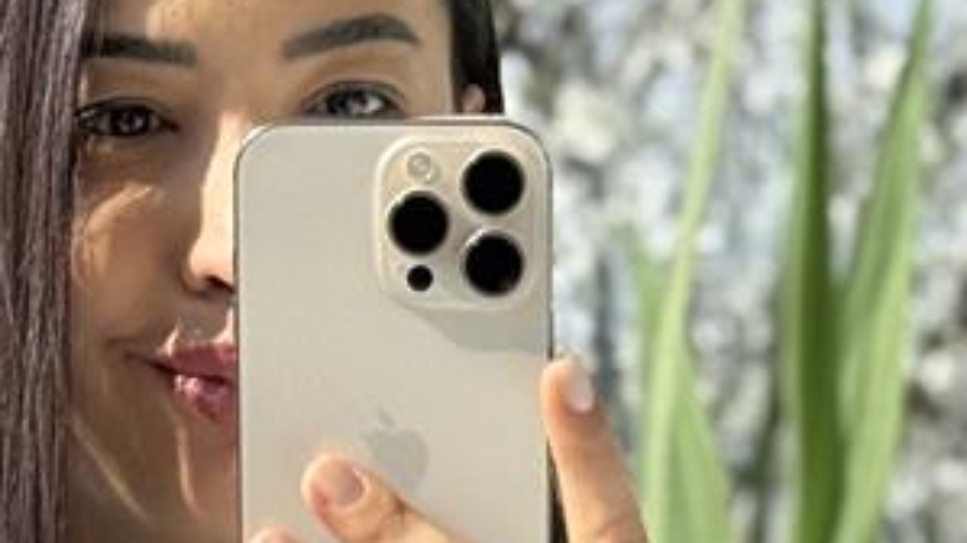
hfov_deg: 9.2
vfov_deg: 5.0
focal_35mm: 233
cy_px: 1488
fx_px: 5973
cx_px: 314
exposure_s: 1/1678
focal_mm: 6.76
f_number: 1.78
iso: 80
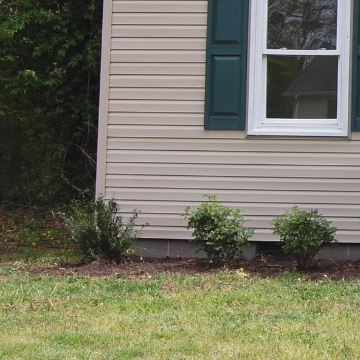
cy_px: 73
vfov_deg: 17.8
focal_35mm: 97
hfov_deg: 16.1
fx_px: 1141
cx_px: 569
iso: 200
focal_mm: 22
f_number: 9
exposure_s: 1/320
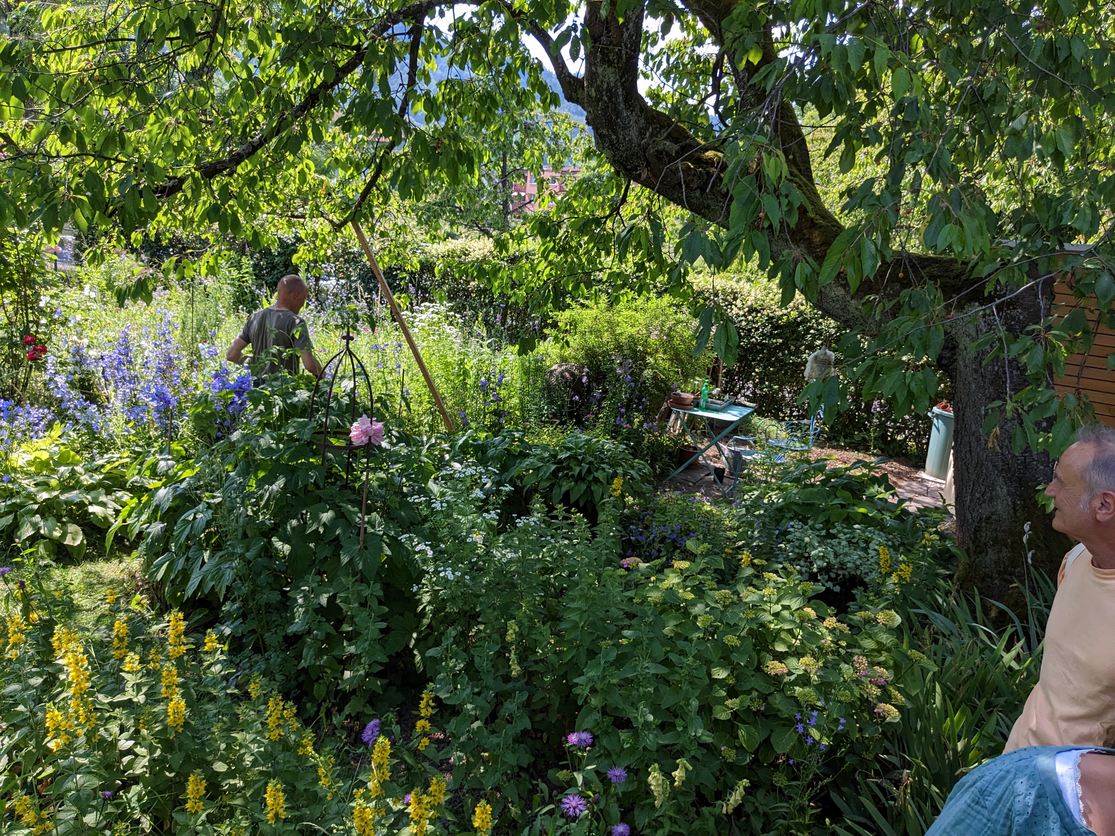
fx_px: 870
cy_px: 418
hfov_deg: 65.3
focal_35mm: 27
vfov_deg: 51.4
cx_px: 558
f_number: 1.73
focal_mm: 4.38
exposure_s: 1/867
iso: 57
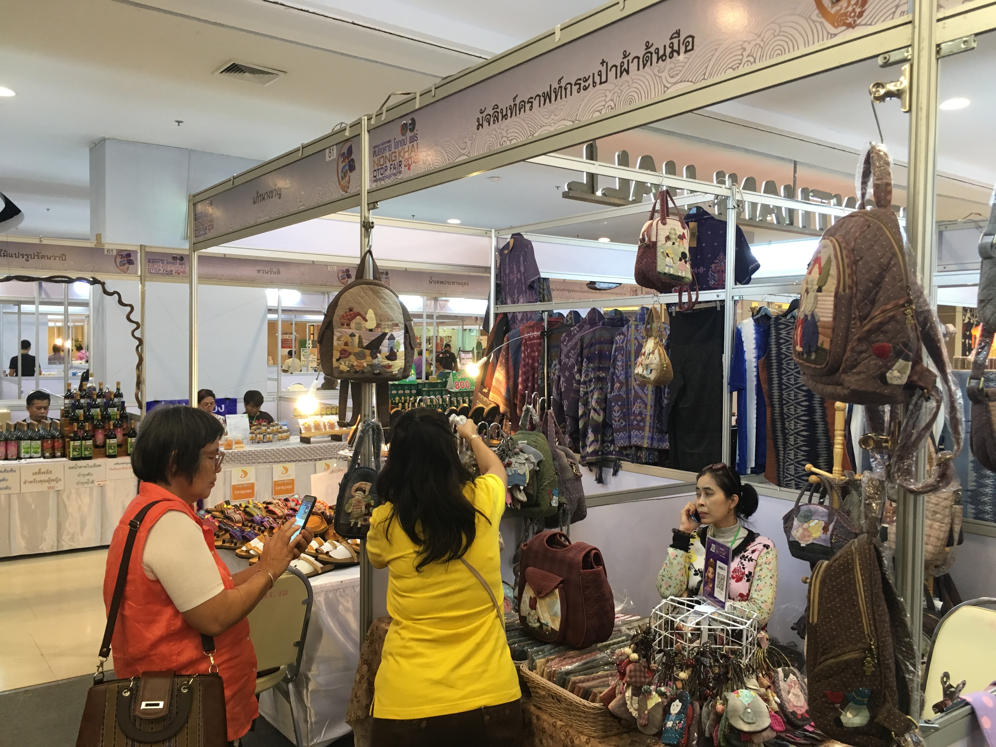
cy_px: 374
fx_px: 834
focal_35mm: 29
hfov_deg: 61.7
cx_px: 498
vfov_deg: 48.2
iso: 125
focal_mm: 4.15
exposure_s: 1/33
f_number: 2.2
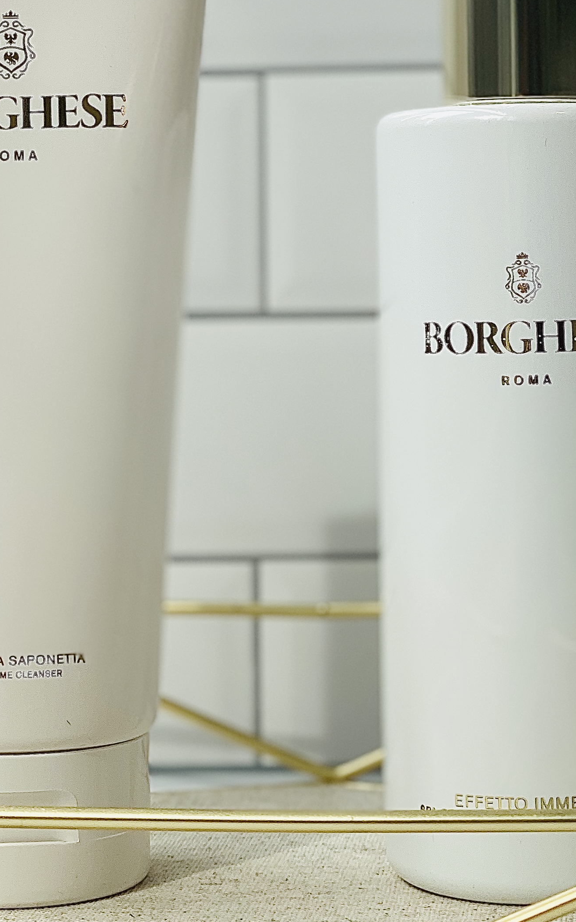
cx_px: 273
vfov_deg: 19.6
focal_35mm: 106
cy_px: 406
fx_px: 2663
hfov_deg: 12.3
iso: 20
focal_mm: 6
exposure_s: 1/516
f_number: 2
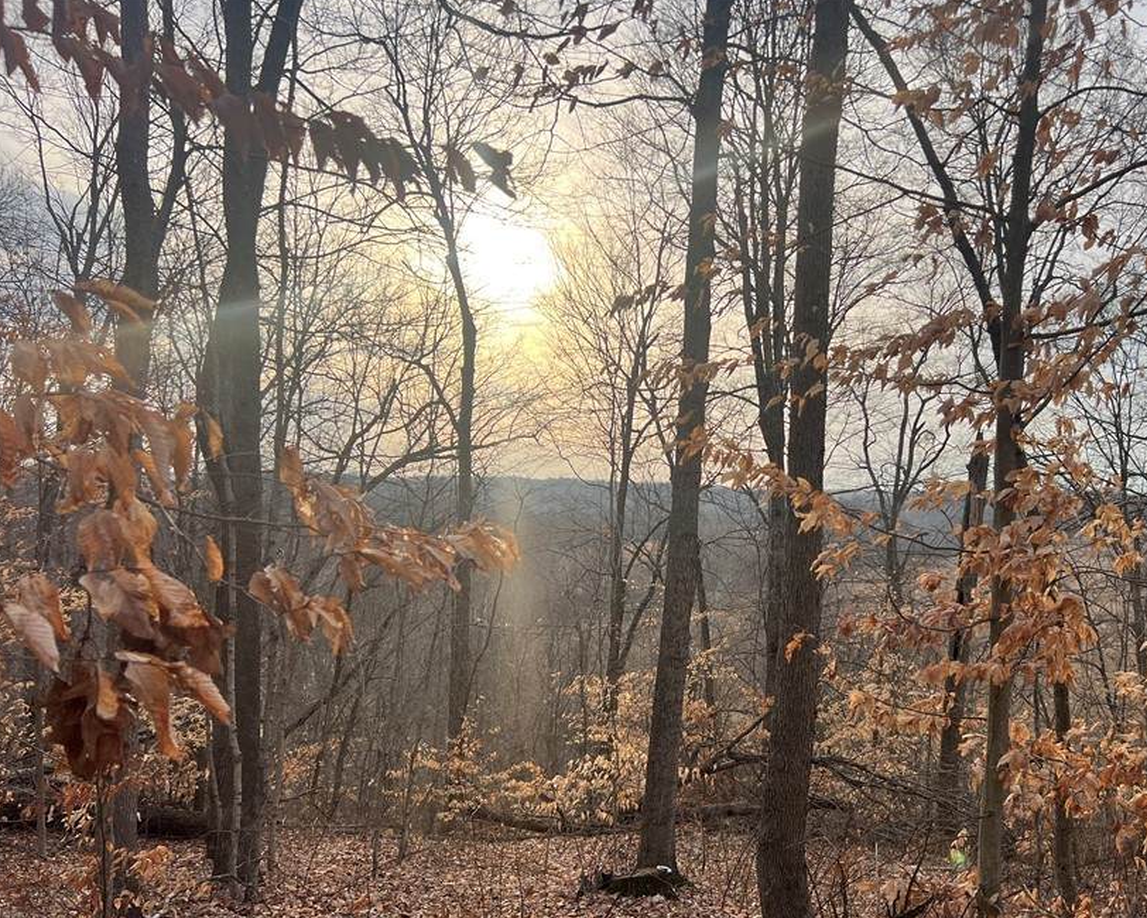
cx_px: 716
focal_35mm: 32
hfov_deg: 55.0
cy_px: 535
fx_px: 1087
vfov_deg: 45.6
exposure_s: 1/2123
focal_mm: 5.7
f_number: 1.5
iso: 50
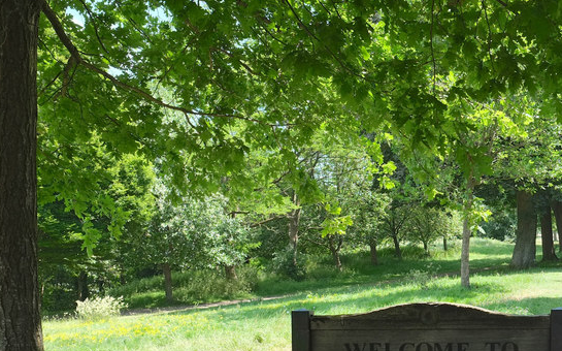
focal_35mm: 46
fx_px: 704
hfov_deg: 40.5
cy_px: 296
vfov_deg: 27.2
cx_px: 498
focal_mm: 16
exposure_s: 1/170
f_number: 5.6
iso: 400
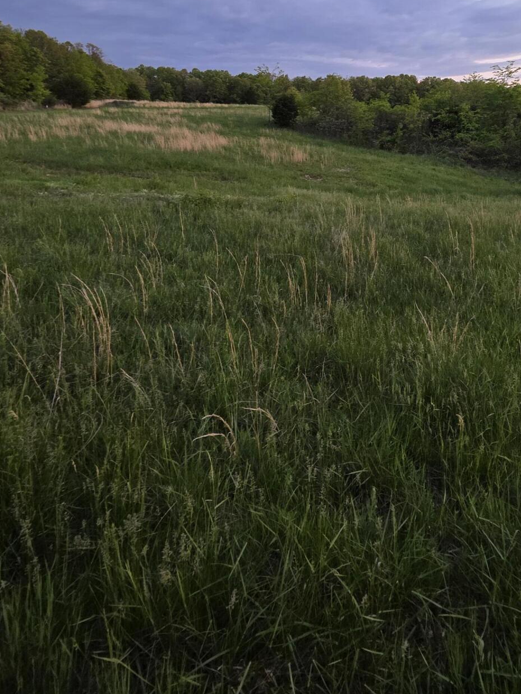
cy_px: 166
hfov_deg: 61.2
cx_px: 367
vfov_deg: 73.0
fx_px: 421
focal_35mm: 21
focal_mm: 2.2
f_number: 1.9
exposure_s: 1/60
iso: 200
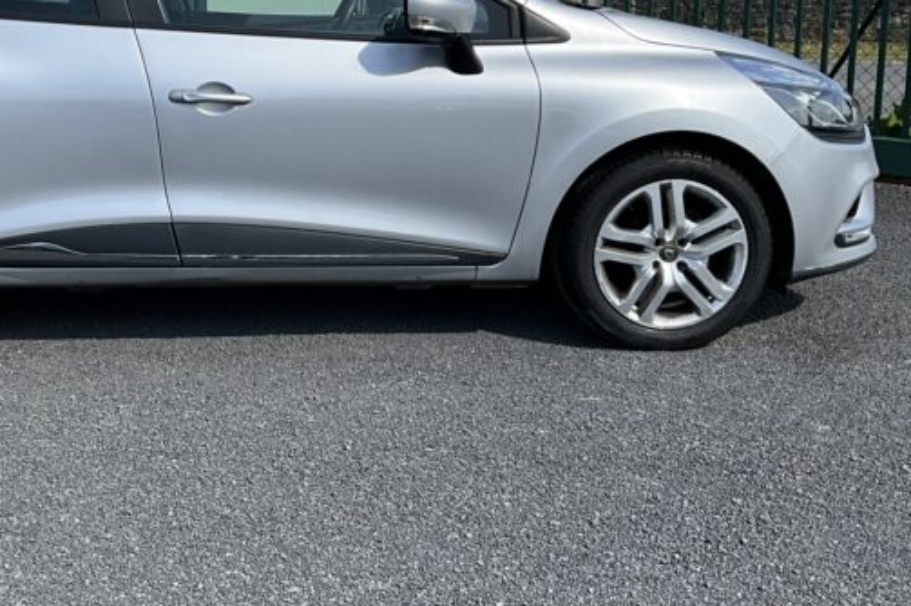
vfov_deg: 27.8
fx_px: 1214
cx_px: 281
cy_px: 186
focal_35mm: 48
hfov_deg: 40.5
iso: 25
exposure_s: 1/1730
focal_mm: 3
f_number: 1.8
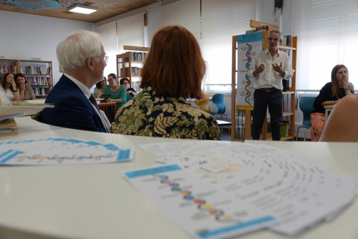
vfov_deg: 45.0
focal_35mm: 29
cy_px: 120
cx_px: 179
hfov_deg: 63.7
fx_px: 288
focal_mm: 10.8
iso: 100
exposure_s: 1/60
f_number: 2.8
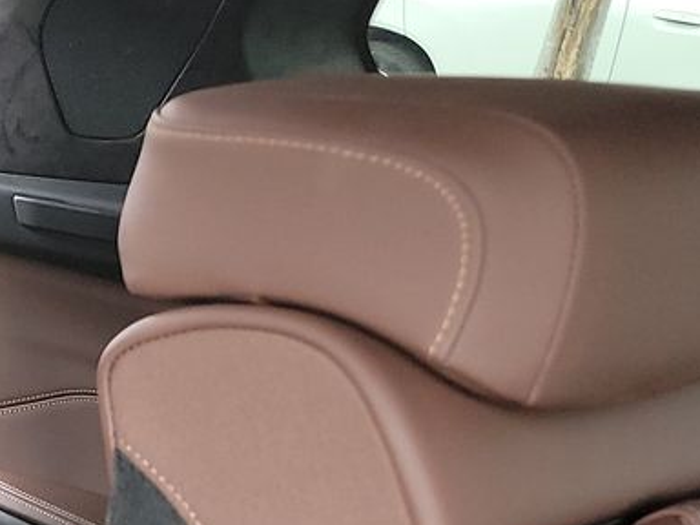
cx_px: -514
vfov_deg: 14.1
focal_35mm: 100
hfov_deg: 16.7
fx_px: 2022
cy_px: 707
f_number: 1.8
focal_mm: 6.7
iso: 326
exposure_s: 1/59
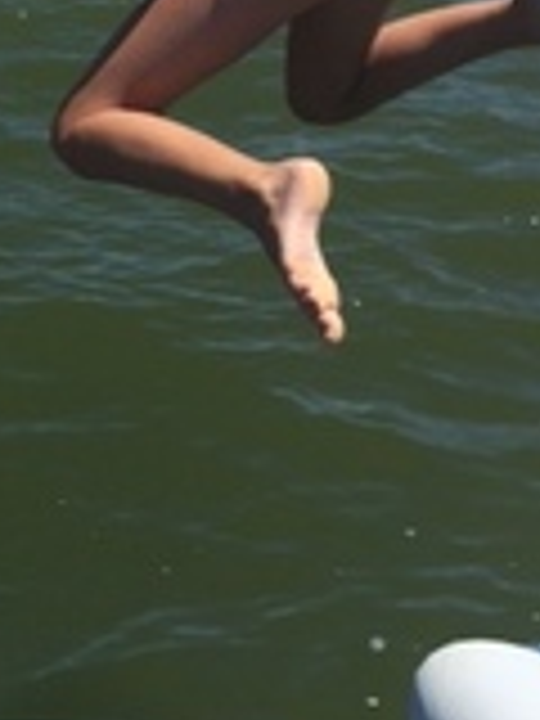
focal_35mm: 87
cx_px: -126
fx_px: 1810
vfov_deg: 22.3
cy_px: 194
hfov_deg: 16.2
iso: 32
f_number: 2.2
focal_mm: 4.15
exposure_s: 1/2326
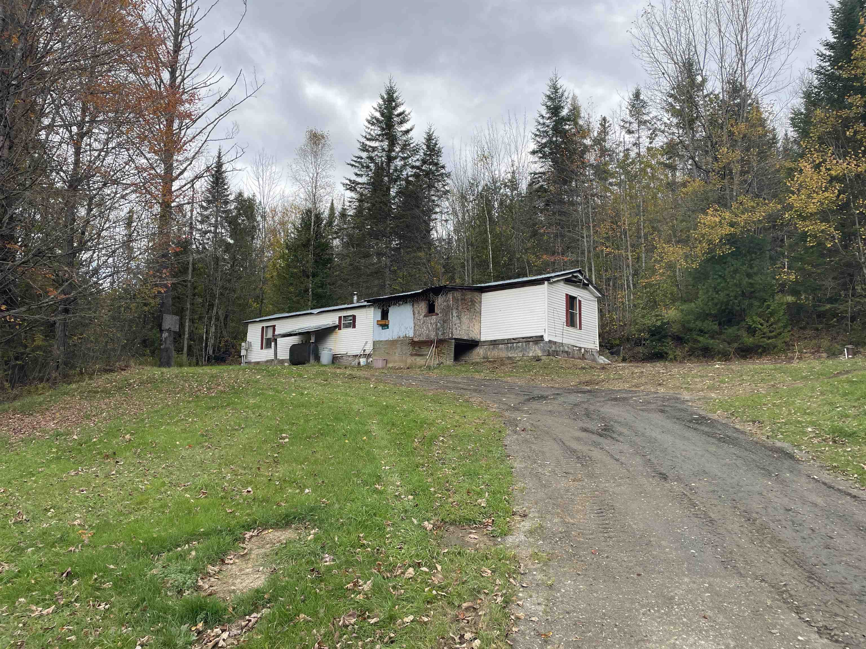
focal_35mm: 26
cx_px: 433
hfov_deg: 67.3
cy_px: 324
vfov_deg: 53.1
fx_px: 650
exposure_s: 1/666
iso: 32
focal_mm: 4.2
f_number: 1.6
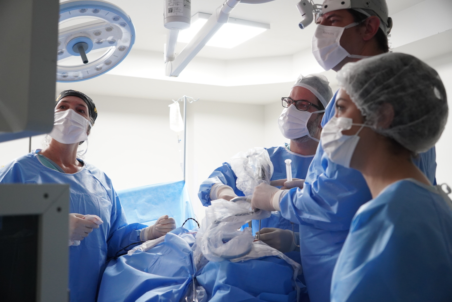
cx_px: 226
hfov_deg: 49.0
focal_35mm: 39
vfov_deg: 33.9
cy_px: 151
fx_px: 496
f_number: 2.8
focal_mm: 26.3
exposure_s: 1/60
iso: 1000
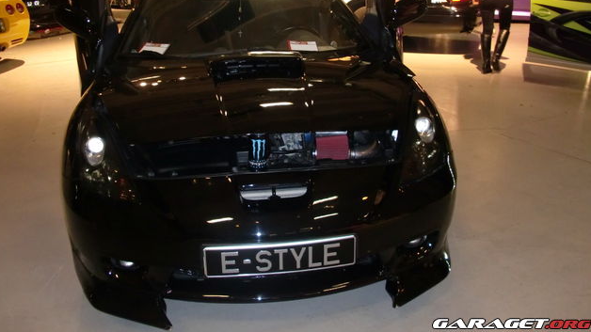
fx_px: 627
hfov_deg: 50.5
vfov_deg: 29.5
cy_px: 107
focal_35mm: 40
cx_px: 293
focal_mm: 6.3
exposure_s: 1/30
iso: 400
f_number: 2.8
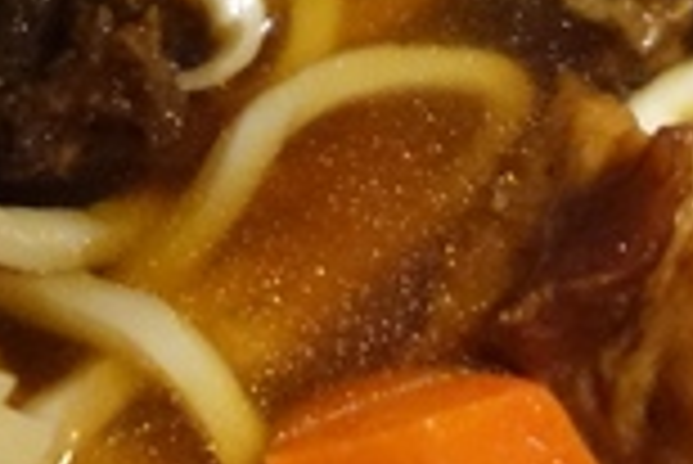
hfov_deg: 17.3
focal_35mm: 118
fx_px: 2274
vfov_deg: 11.3
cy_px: -173
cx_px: 441
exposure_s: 1/250
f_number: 1.8
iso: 2500
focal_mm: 10.4
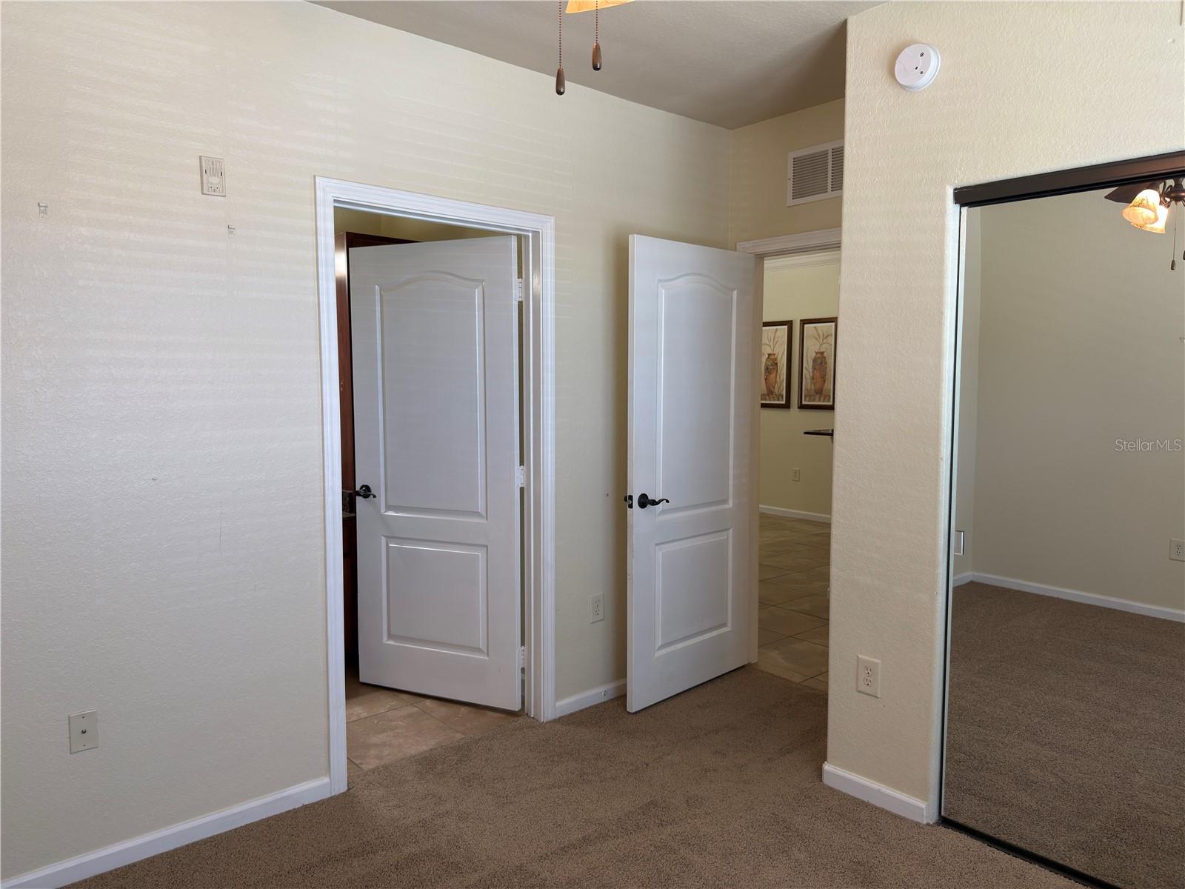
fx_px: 822
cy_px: 444
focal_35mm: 24
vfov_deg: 56.8
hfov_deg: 71.6
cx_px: 592
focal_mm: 6.76
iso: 80
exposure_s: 1/60
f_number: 1.78
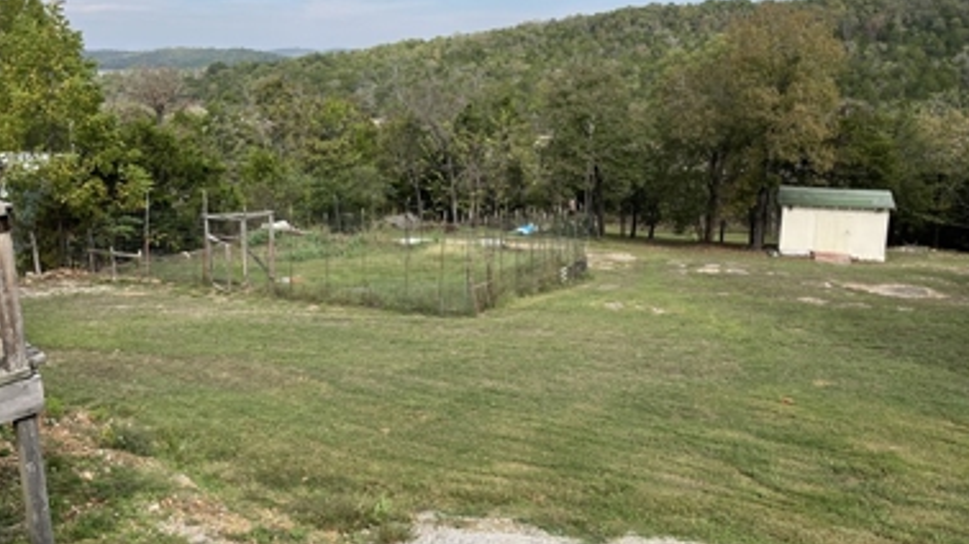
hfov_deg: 64.3
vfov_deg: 38.6
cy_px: 200
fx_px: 770
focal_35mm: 30
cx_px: 474
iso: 50
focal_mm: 5.1
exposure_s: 1/1957
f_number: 1.6
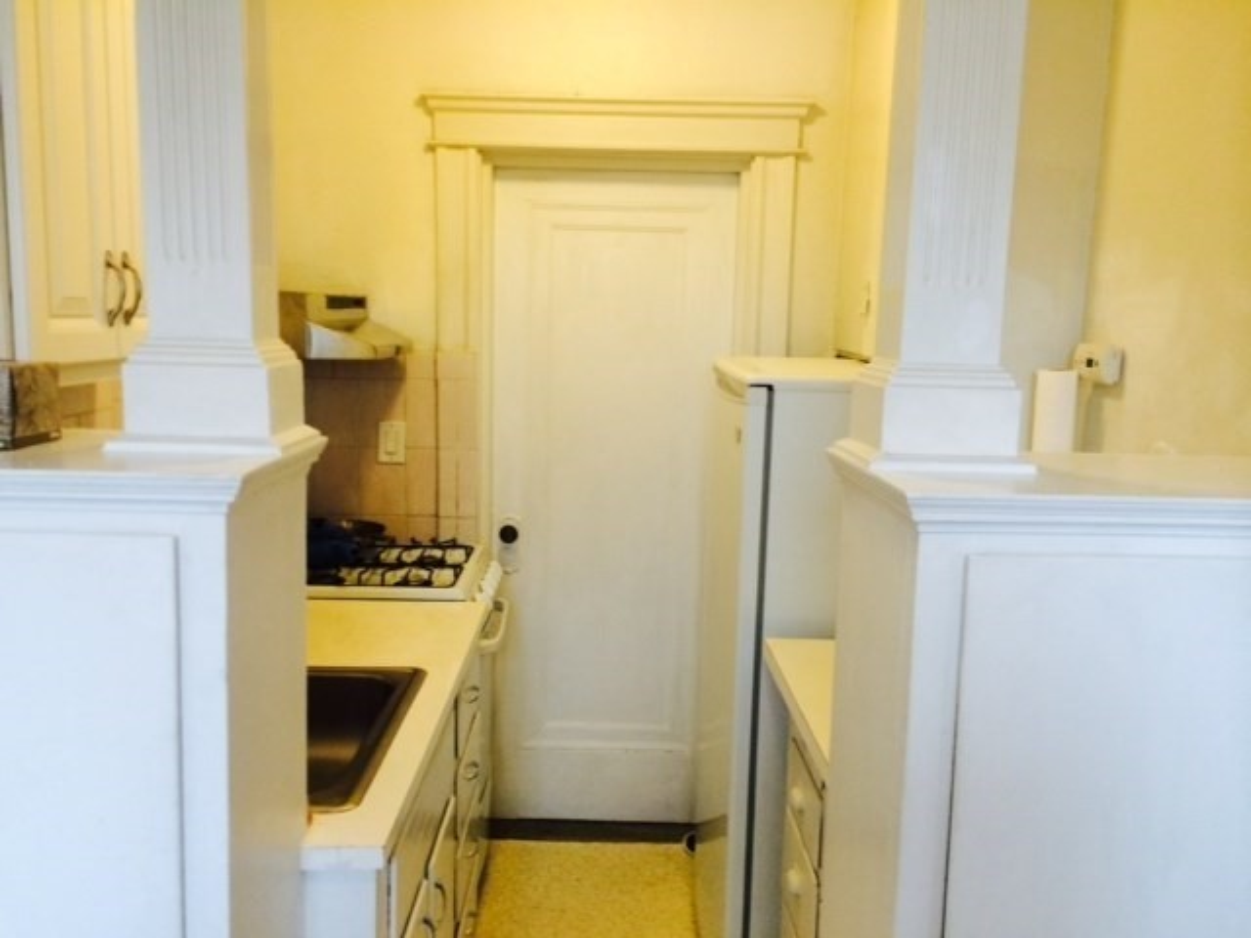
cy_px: 469
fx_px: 1084
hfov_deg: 60.0
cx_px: 626
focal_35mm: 30
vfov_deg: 46.8
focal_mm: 4.12
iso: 64
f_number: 2.2
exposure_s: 1/30
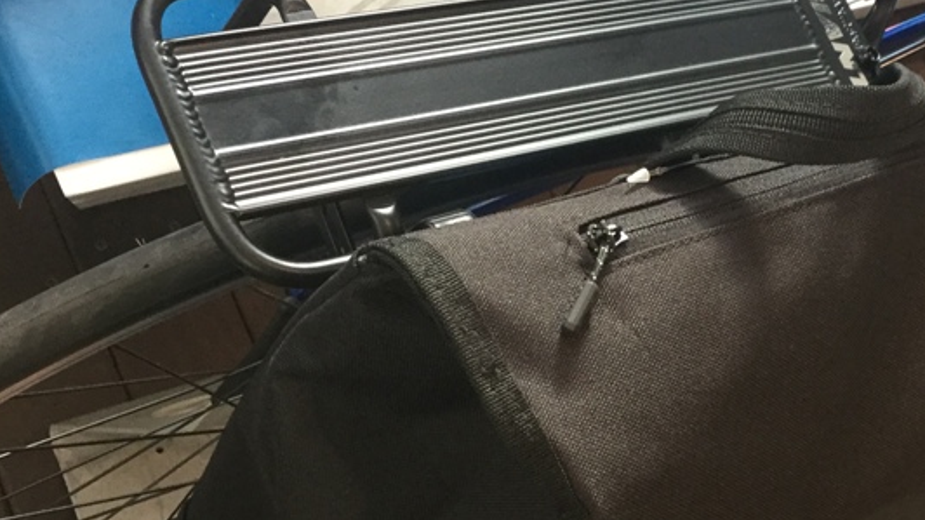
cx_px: 708
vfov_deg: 18.5
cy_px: 303
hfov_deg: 31.7
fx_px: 1594
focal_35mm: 65
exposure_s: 1/30
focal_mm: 3.3
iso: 100
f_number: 2.4
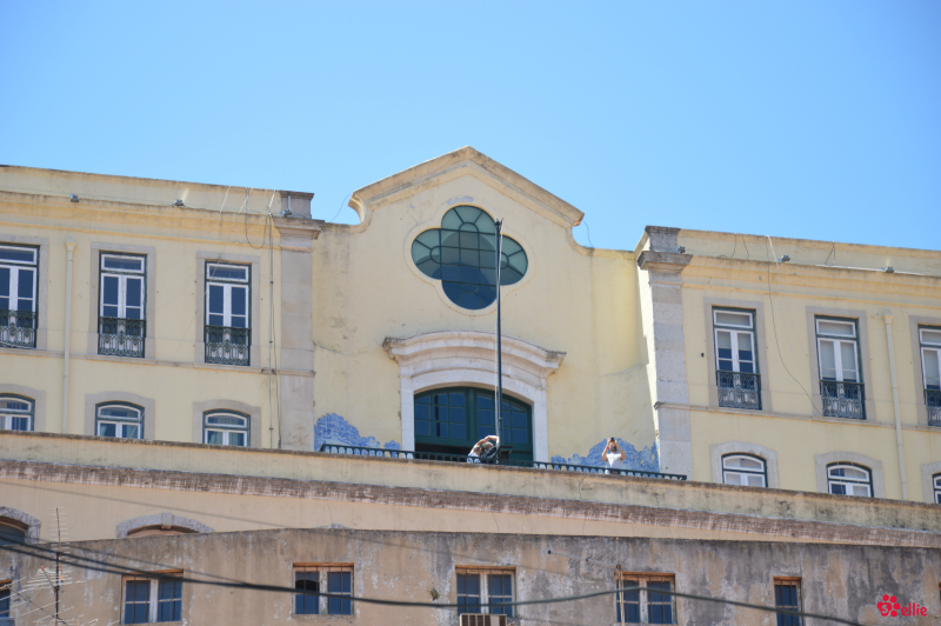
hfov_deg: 13.1
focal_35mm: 158
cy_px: 313
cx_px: 470
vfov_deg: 8.7
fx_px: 4113
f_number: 6.3
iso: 100
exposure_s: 1/160
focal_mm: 105
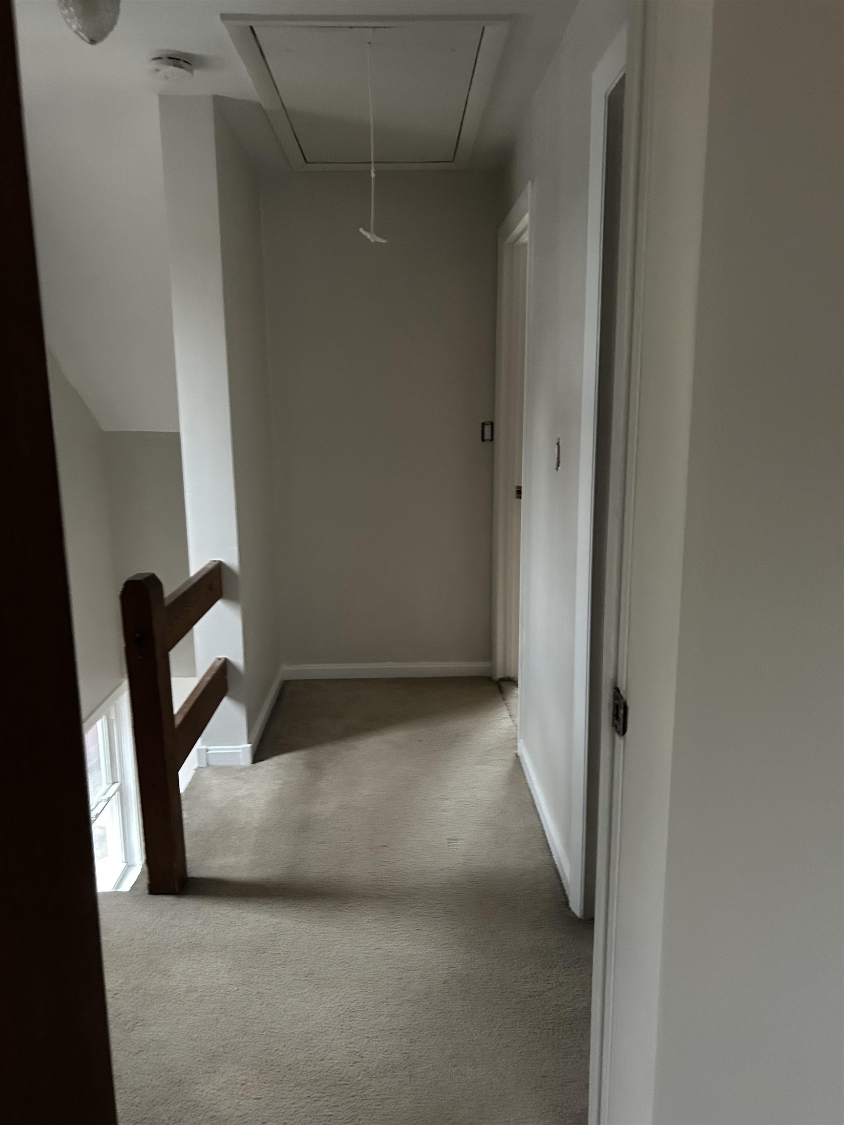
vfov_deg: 67.3
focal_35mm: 26
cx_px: 422
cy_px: 562
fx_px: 845
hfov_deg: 53.1
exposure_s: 1/30
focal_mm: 5.7
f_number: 1.5
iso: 640
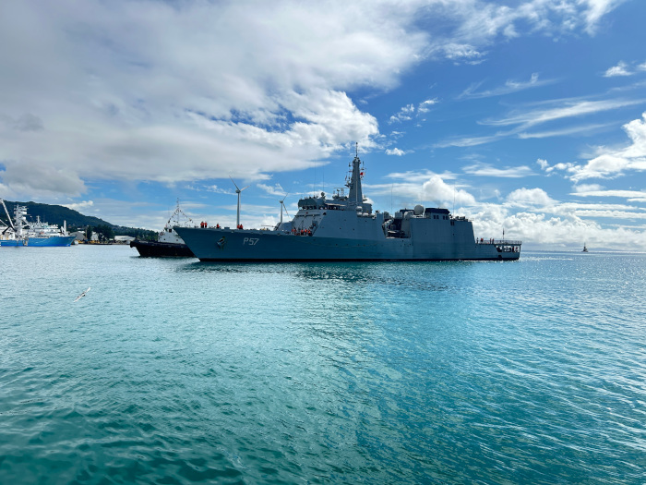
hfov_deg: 67.3
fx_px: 485
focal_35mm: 26
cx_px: 323
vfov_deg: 53.1
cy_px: 242
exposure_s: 1/2841
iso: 50
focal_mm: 5.7
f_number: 1.5
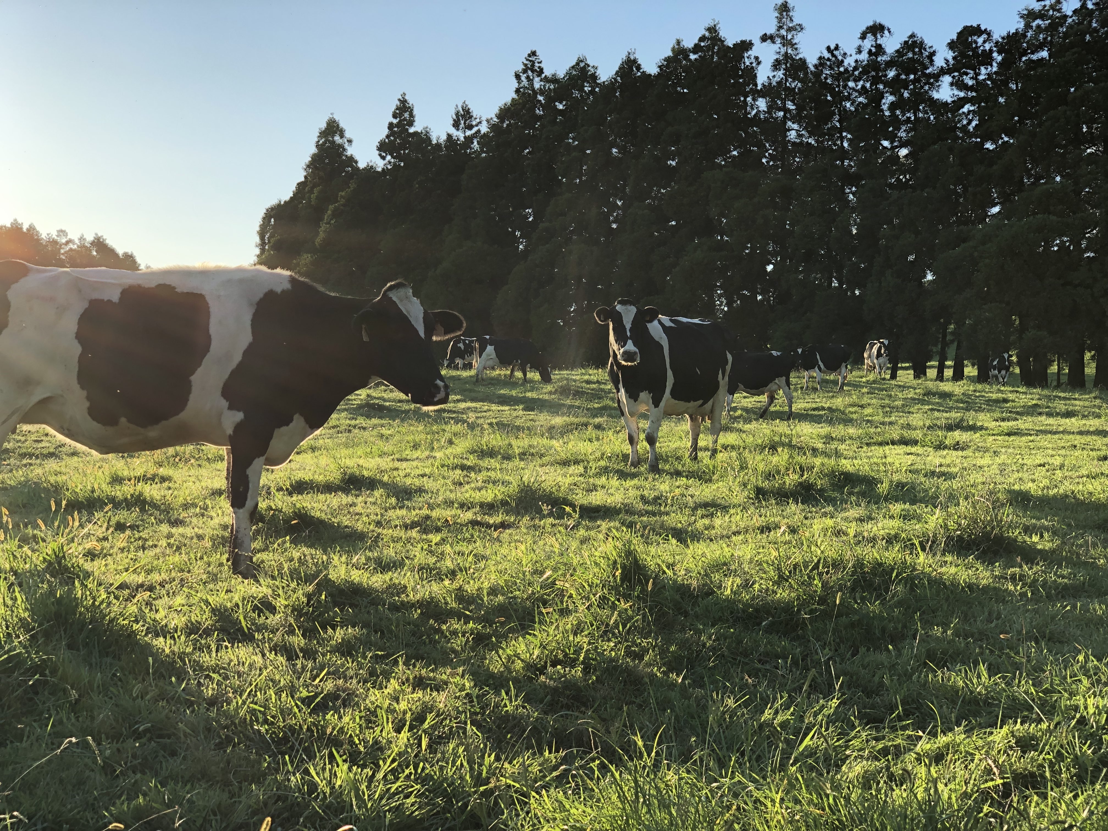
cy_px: 416
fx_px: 1664
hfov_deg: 36.8
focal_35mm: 52
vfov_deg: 28.0
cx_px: 554
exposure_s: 1/232
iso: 16
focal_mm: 6
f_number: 2.4
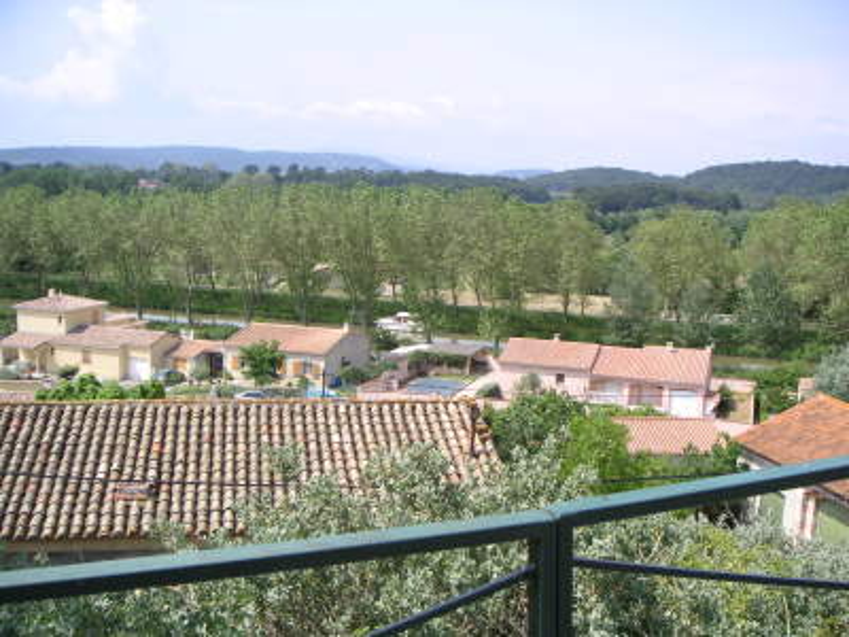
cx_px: 424
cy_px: 318
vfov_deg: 37.7
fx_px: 932
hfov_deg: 49.0
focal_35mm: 38
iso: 50
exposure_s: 1/750
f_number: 2.8
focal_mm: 6
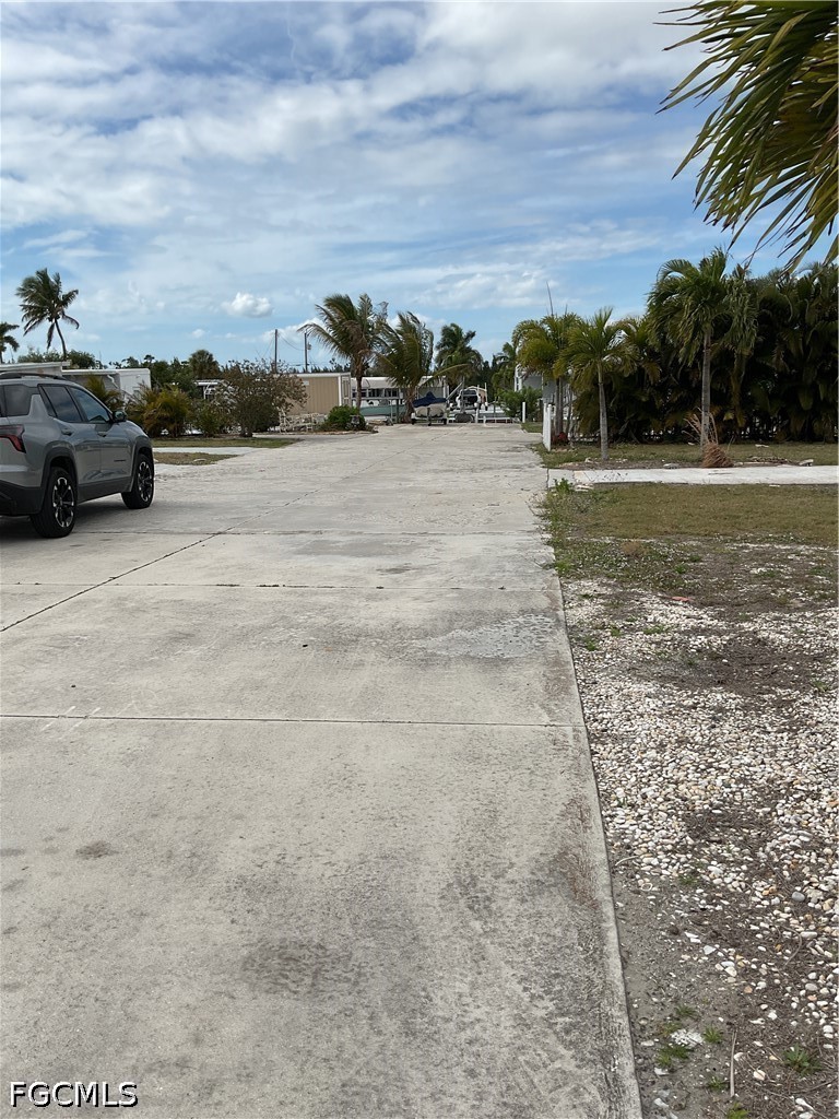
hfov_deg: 48.2
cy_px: 560
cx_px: 420
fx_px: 937
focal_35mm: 29
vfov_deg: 61.7
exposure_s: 1/3322
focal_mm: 3
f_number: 1.8
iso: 16
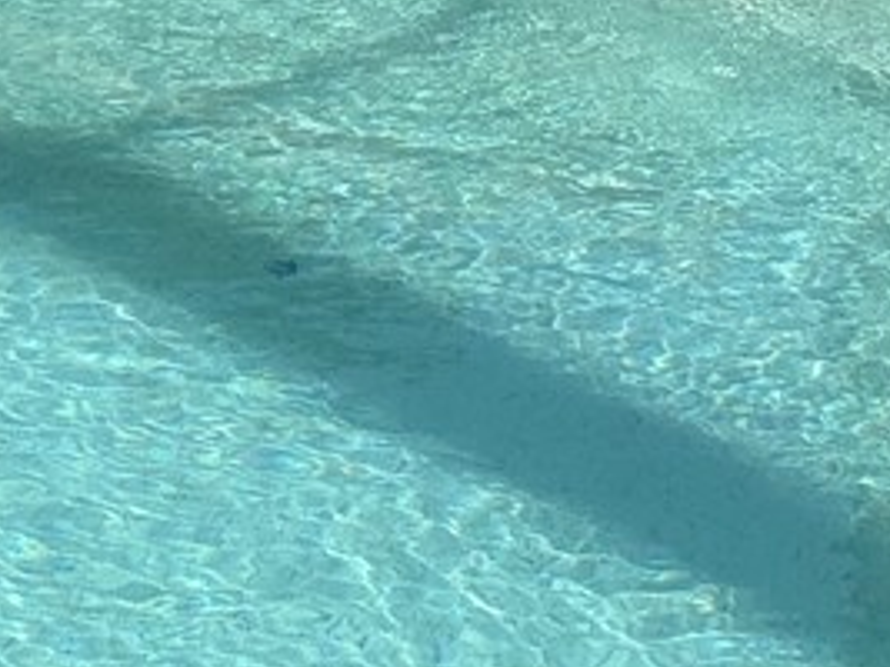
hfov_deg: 10.7
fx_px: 4729
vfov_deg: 7.8
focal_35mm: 184
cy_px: -484
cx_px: 770
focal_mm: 6.76
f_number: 1.78
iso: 64
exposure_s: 1/2513
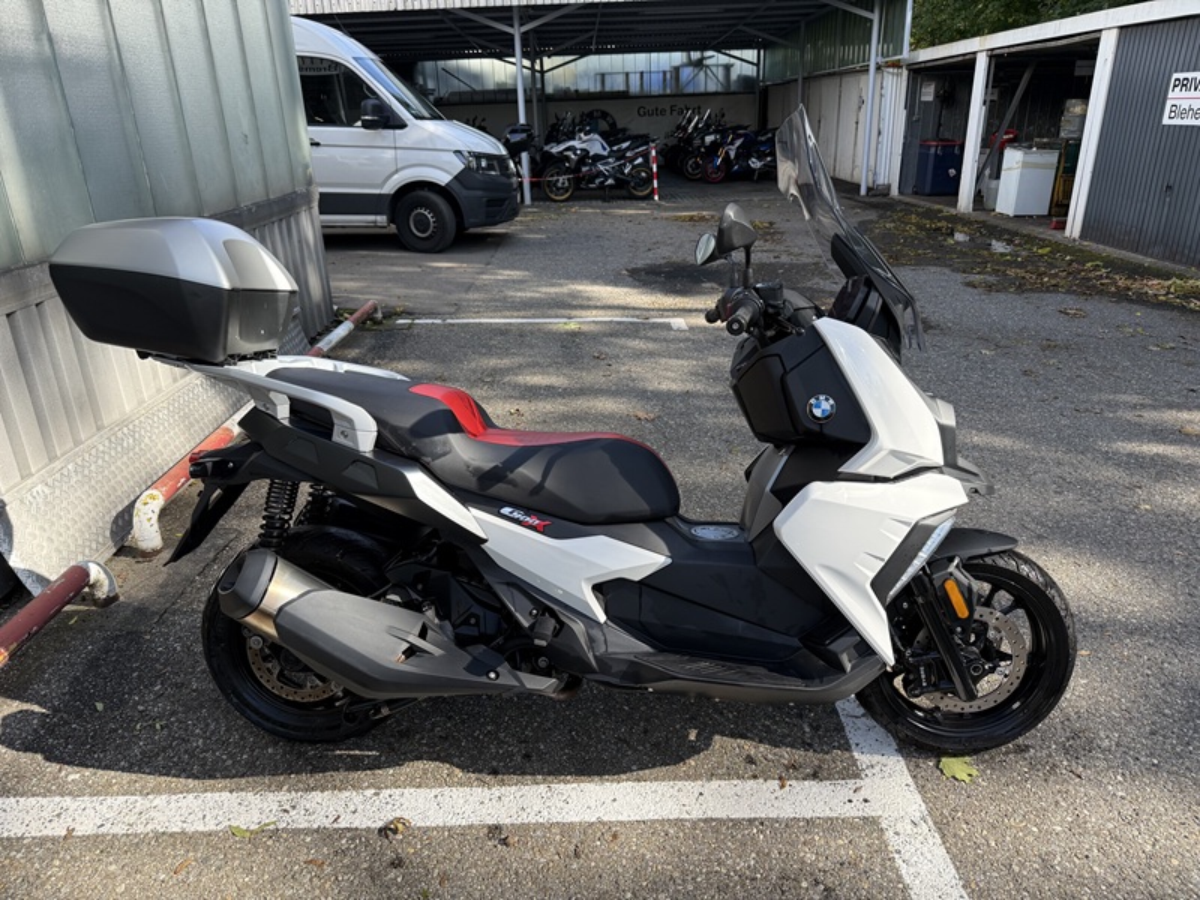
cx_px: 600
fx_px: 832
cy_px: 450
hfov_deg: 71.6
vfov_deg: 56.8
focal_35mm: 24
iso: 100
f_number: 1.78
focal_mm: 6.76
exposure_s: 1/1385
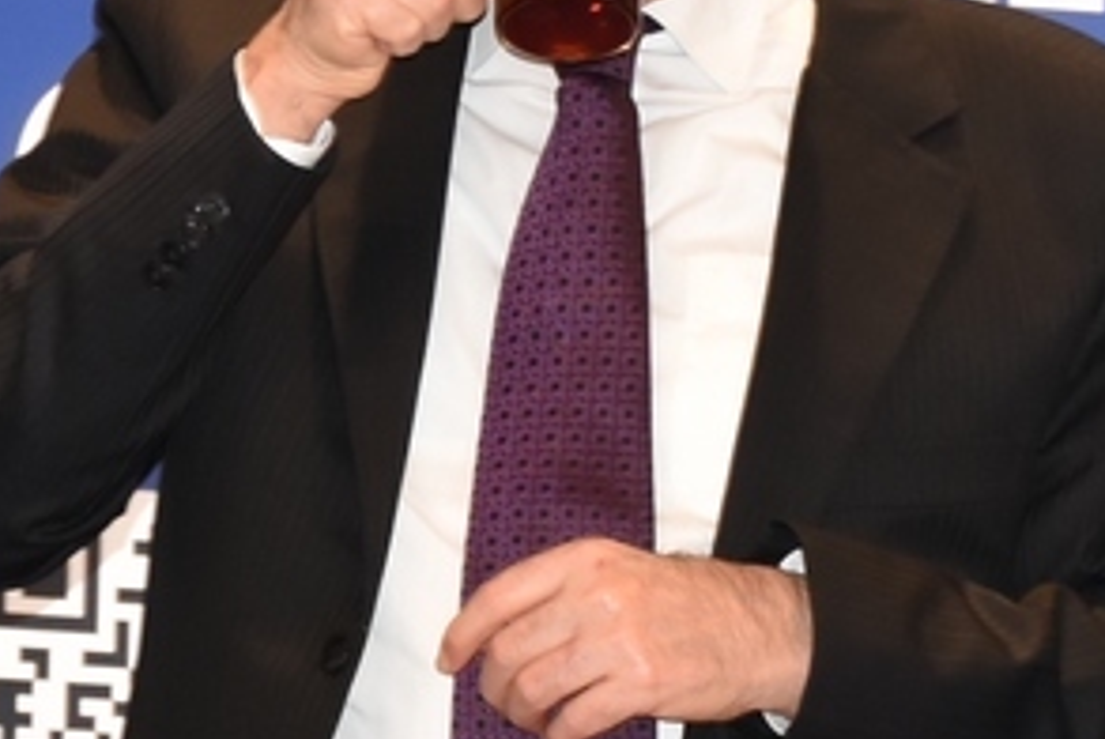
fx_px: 9402
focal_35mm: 306
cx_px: 409
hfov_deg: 6.7
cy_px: 370
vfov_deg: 4.5
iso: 800
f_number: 4.8
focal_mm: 52
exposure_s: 1/100
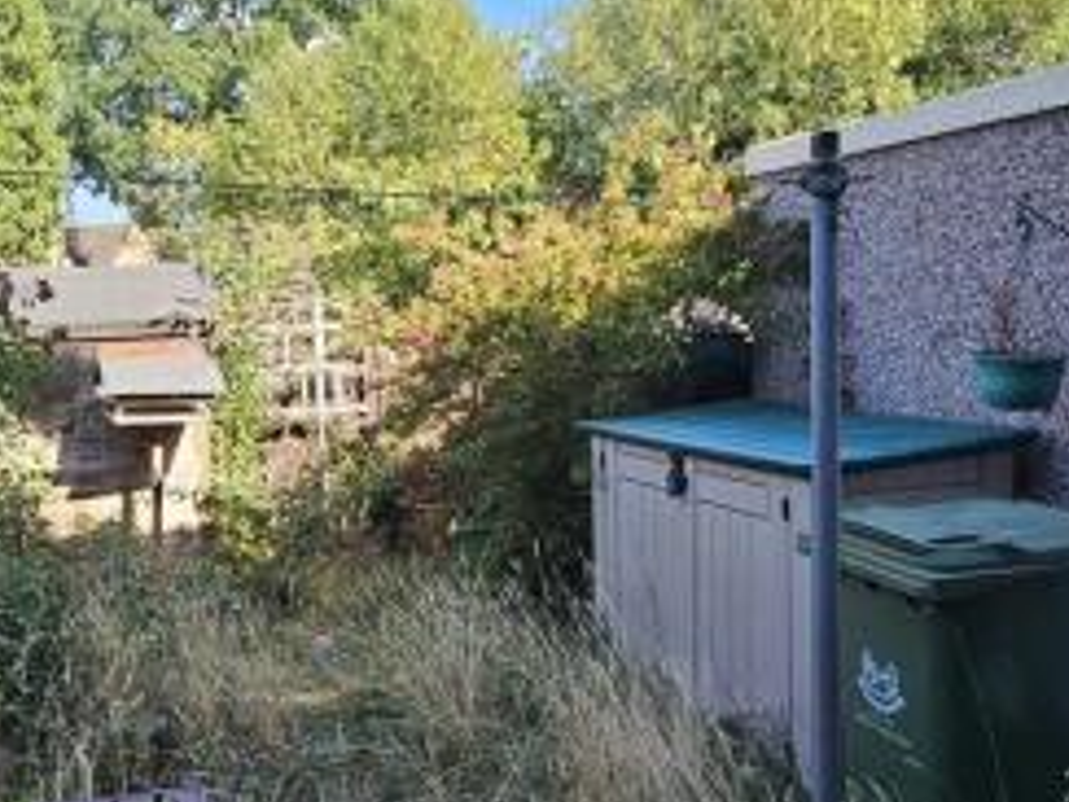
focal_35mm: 31
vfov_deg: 45.4
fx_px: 957
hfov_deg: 57.6
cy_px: 392
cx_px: 396
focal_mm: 2.2
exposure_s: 1/403
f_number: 2.2
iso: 50
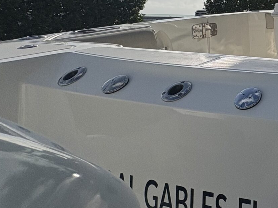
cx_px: 364
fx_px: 345
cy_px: 30
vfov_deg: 32.3
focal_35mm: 43
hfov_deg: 32.5
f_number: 2.2
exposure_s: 1/6667
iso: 50
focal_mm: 2.22
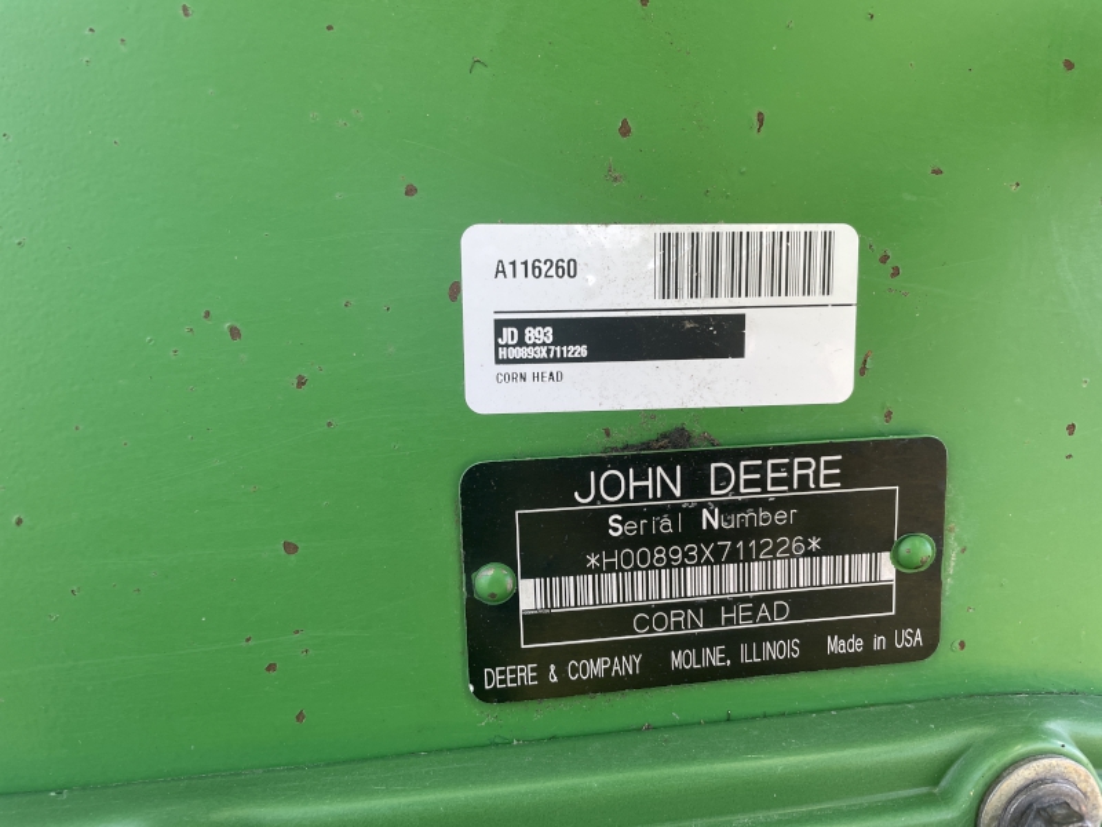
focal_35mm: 26
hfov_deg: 67.3
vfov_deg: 53.1
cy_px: 414
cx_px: 551
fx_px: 828
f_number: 1.6
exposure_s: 1/200
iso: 32
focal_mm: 4.2
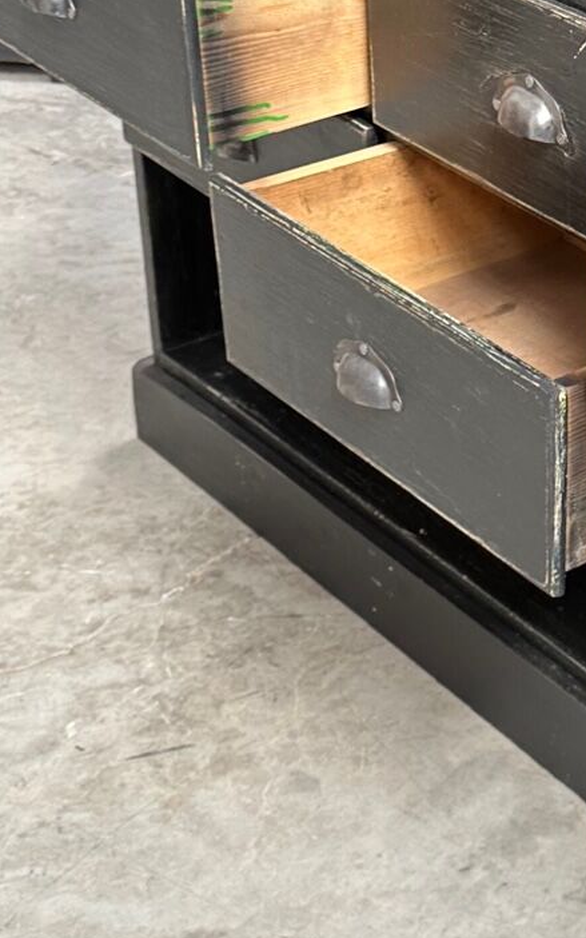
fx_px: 1866
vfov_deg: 28.2
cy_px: 400
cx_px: 710
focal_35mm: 73
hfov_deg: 17.0
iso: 80
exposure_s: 1/121
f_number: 1.78
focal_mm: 6.86
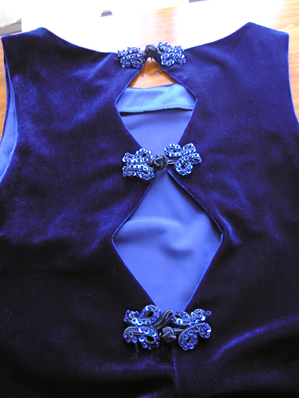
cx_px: 150
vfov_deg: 49.0
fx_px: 438
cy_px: 199
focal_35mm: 38
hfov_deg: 37.7
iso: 50
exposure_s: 1/5.8
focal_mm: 6.3
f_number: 2.9
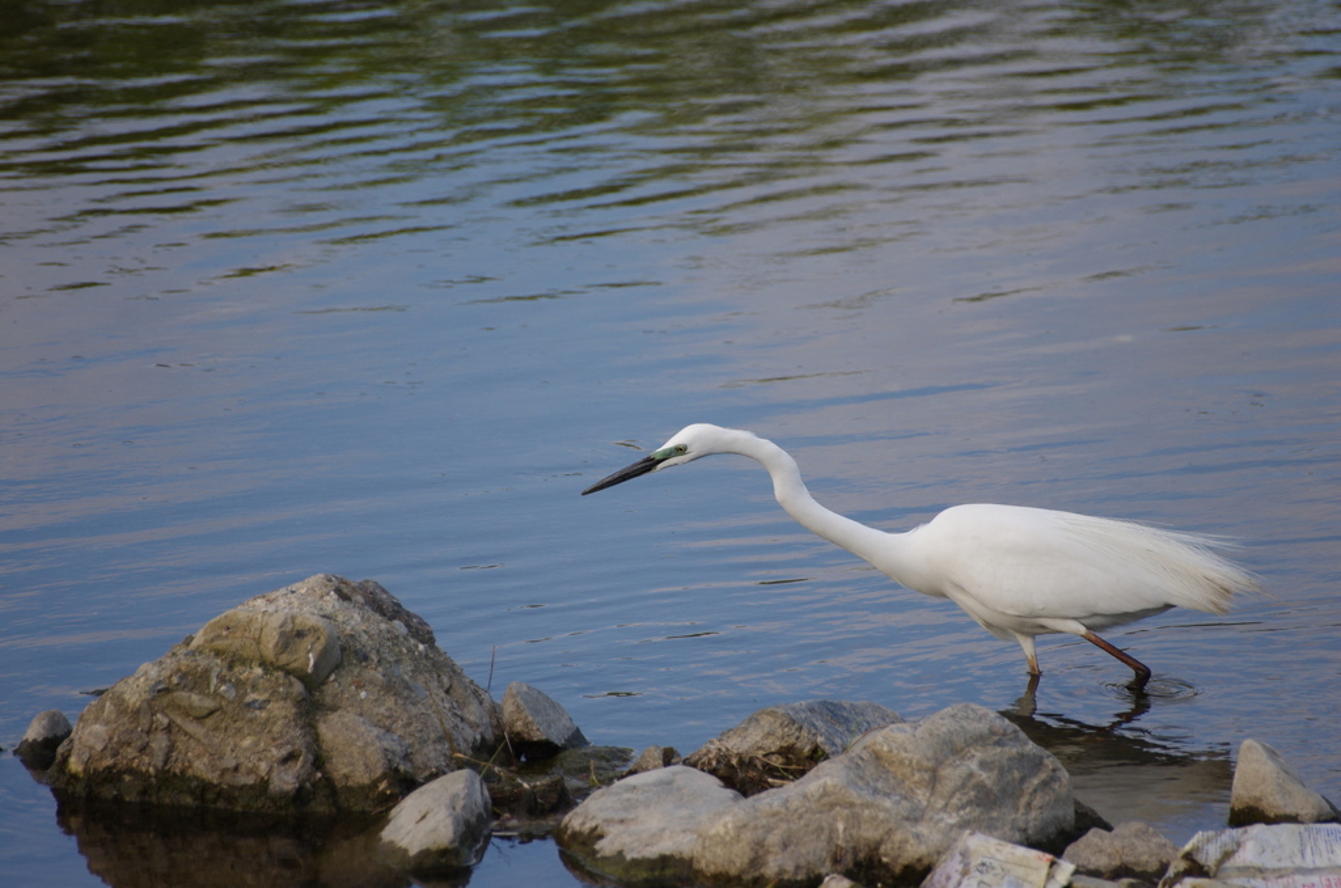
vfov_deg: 3.0
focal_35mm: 450
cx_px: 670
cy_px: 444
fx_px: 16726
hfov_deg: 4.6
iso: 200
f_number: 5.6
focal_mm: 300
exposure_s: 1/320
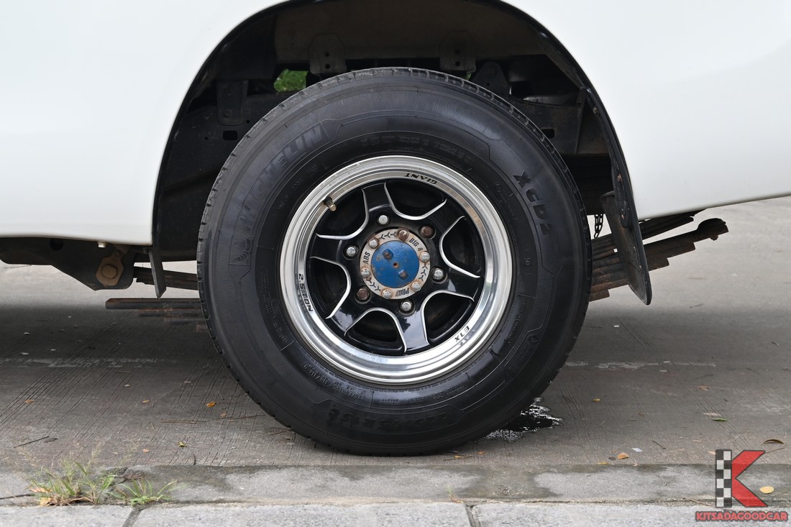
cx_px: 396
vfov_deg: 26.0
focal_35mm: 52
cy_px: 264
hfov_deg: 38.2
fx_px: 1142
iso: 560
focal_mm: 35
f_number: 6.7
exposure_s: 1/250
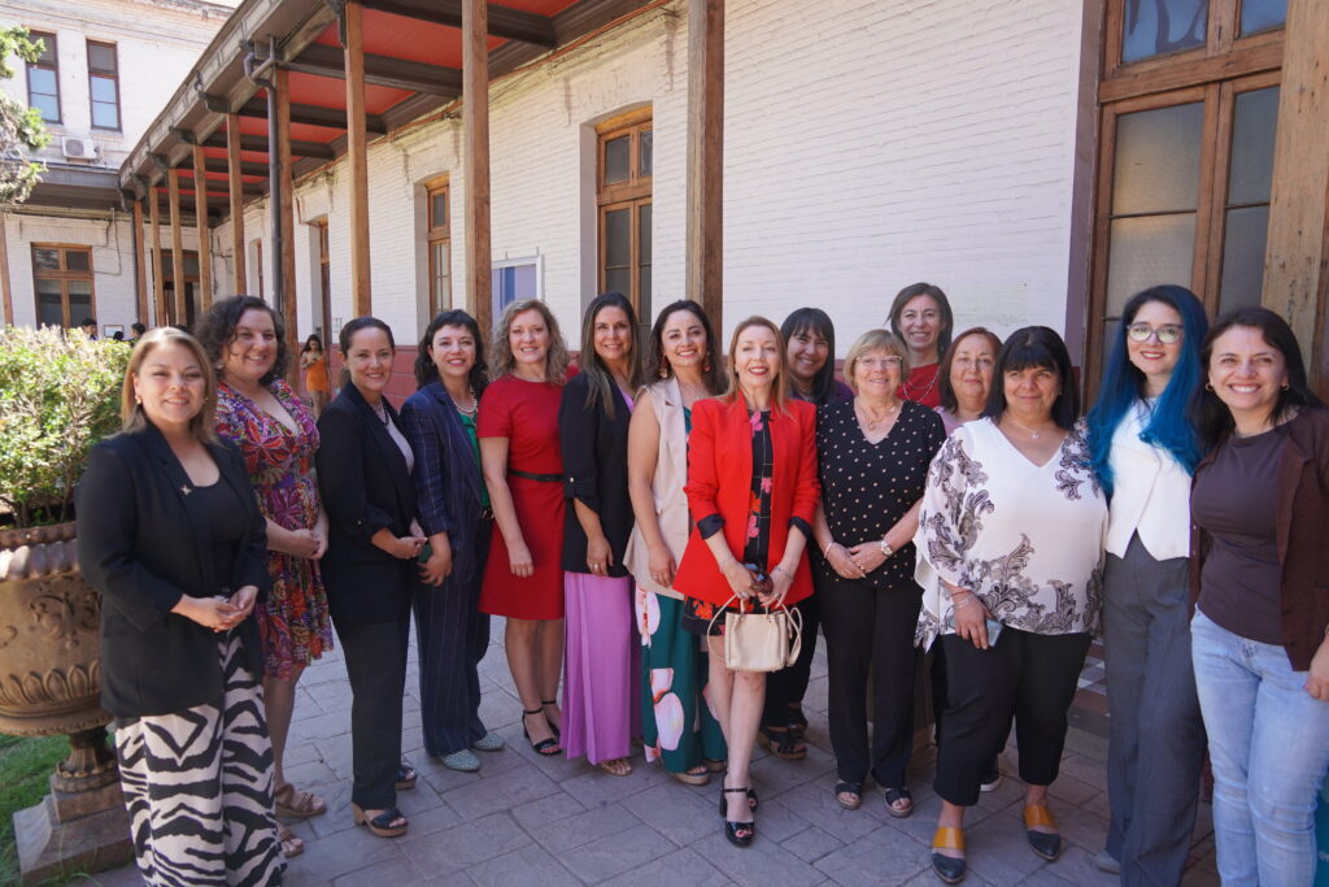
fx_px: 886
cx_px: 664
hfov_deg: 73.7
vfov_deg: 53.1
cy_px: 444
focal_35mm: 24
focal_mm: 24
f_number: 4
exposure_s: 1/160
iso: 200
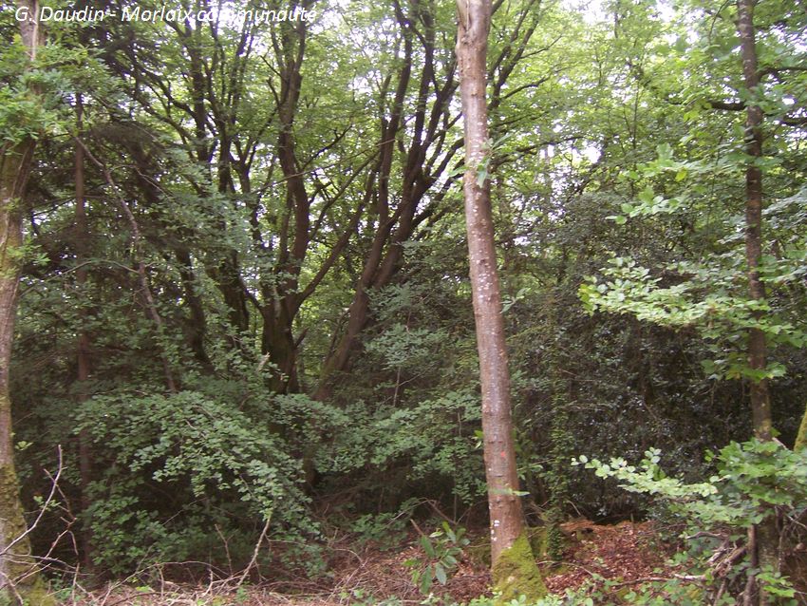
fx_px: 840
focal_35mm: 36
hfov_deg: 51.3
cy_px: 303
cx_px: 404
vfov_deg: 39.7
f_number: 2.8
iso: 125
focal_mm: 6.2
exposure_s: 1/60
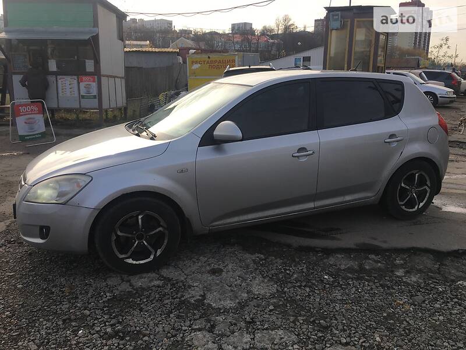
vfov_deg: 48.2
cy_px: 175
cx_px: 233
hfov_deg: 61.7
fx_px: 390
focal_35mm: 29
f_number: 2.2
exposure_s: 1/810
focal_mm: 4.2
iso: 25
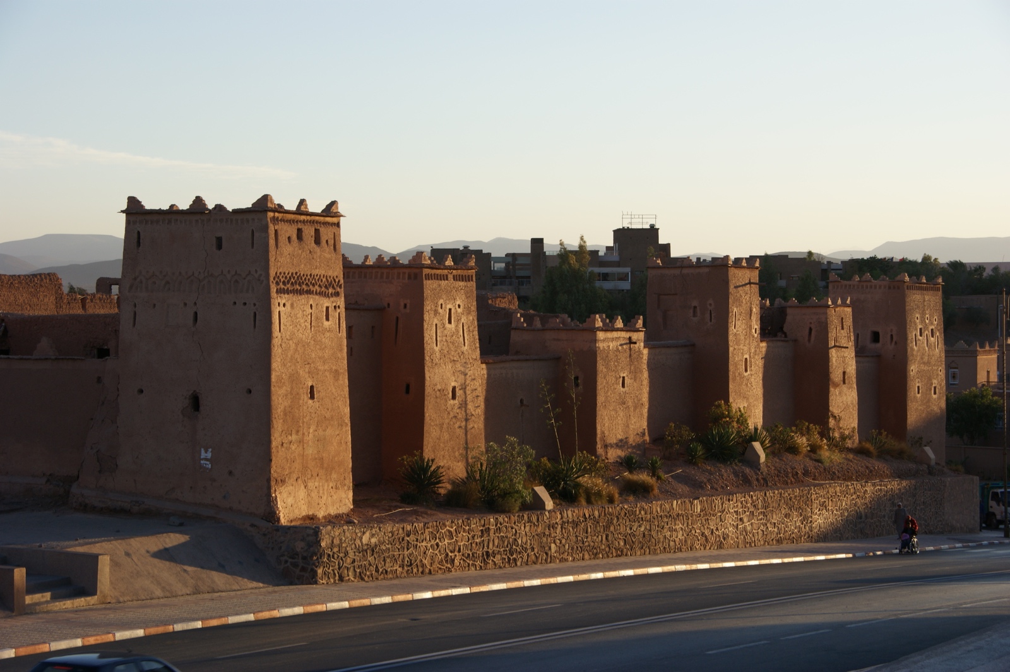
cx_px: 505
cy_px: 336
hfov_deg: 24.6
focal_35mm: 82
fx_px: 2313
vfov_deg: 16.5
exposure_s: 1/125
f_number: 7.1
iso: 100
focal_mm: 55
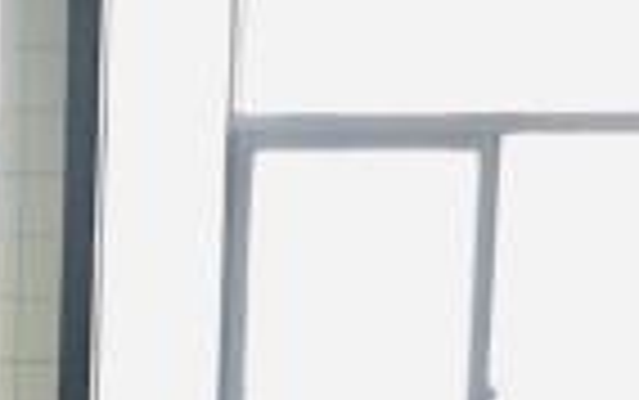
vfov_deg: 7.5
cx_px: 14
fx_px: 2911
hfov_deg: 12.4
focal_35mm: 167
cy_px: 872
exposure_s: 1/25
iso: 32
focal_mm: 3.99
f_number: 1.8
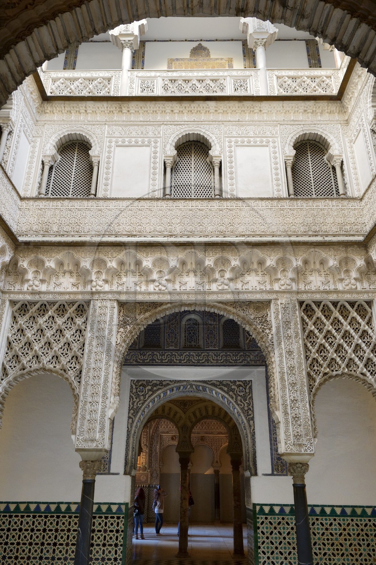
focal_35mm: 28
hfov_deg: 46.3
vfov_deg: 65.5
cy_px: 282
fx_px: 439
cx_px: 188
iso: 1600
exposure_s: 1/25
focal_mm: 28
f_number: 7.1
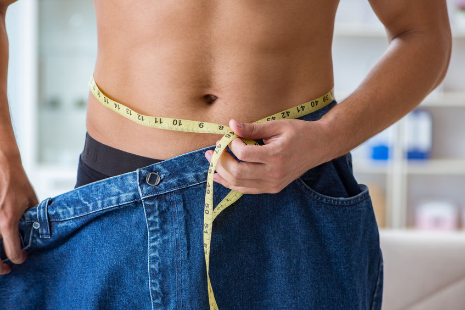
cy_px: 155
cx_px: 232
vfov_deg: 13.0
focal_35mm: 105
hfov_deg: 19.5
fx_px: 1356
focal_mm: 105
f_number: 5.6
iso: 125
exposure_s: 1/100
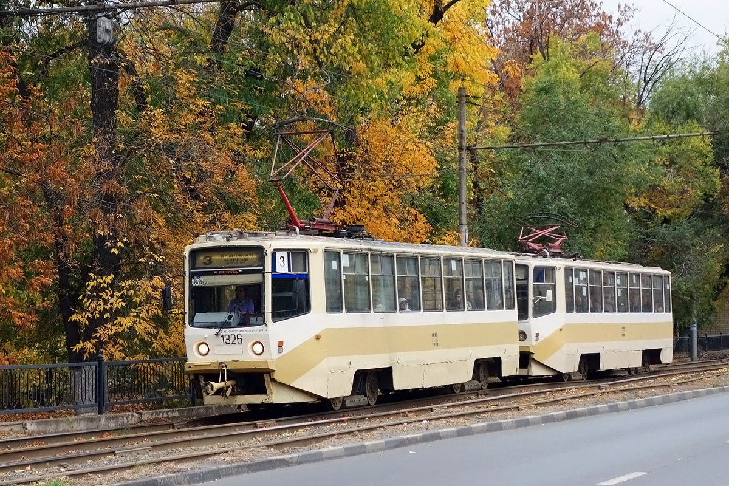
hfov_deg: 26.0
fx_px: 1579
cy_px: 243
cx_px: 364
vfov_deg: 17.5
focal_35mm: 78
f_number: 4.5
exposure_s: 1/500
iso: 500
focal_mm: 28.84
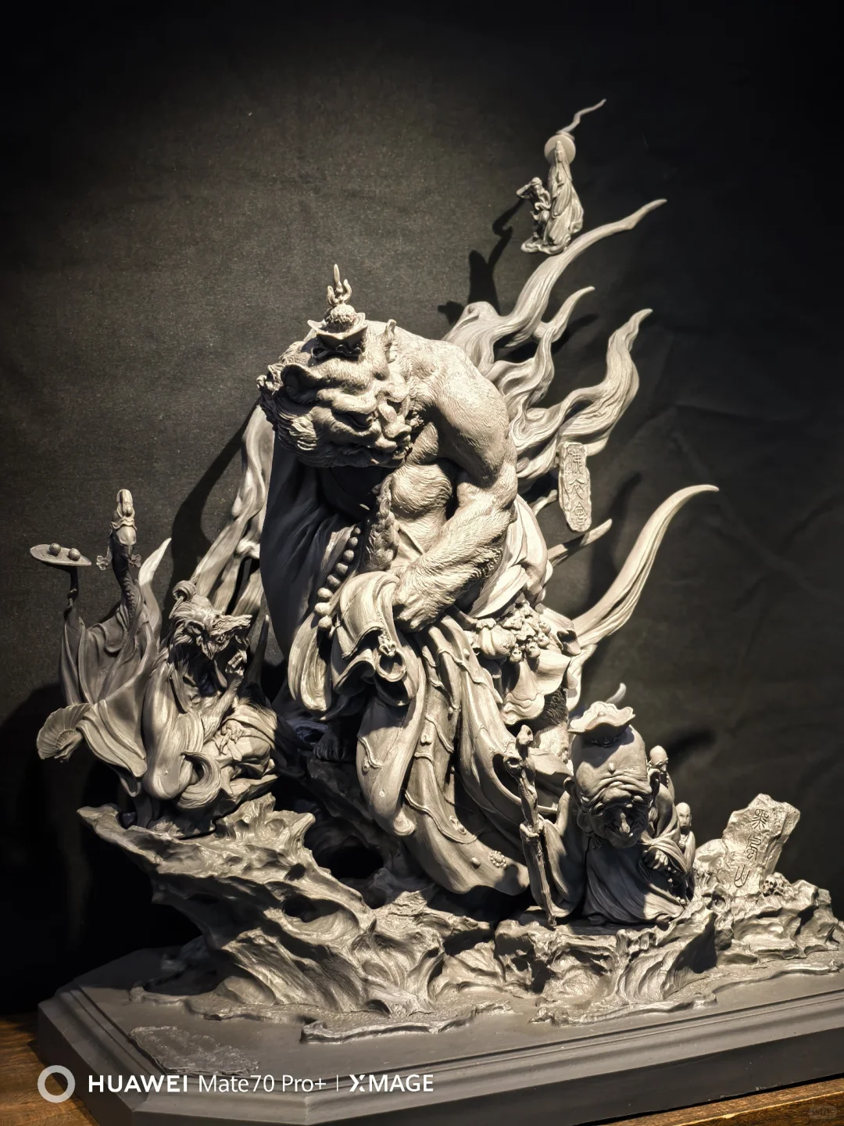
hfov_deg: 30.3
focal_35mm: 48
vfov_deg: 39.7
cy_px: 563
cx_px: 422
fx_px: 1560
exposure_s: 1/100
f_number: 2
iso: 200
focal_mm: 6.98
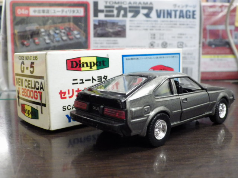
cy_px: 89
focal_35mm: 41
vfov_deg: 35.1
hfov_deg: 45.8
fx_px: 282
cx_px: 119
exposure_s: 1/30
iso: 800
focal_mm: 7.4
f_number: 3.6
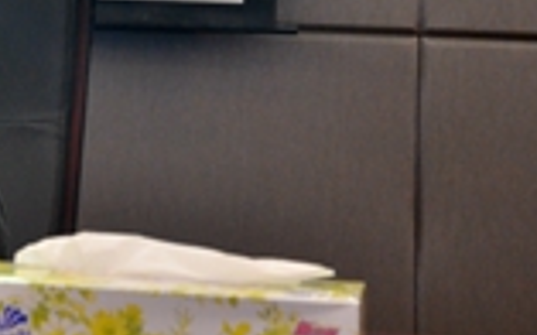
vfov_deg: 6.0
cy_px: -108
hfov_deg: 9.3
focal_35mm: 219
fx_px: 3198
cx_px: -311
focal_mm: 45
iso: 2000
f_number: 6.3
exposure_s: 1/60
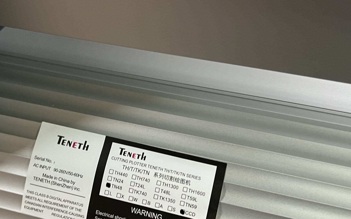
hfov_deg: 45.0
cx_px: 135
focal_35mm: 44
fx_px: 421
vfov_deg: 29.2
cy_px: 126
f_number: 1.5
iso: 400
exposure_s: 1/50
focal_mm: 5.7
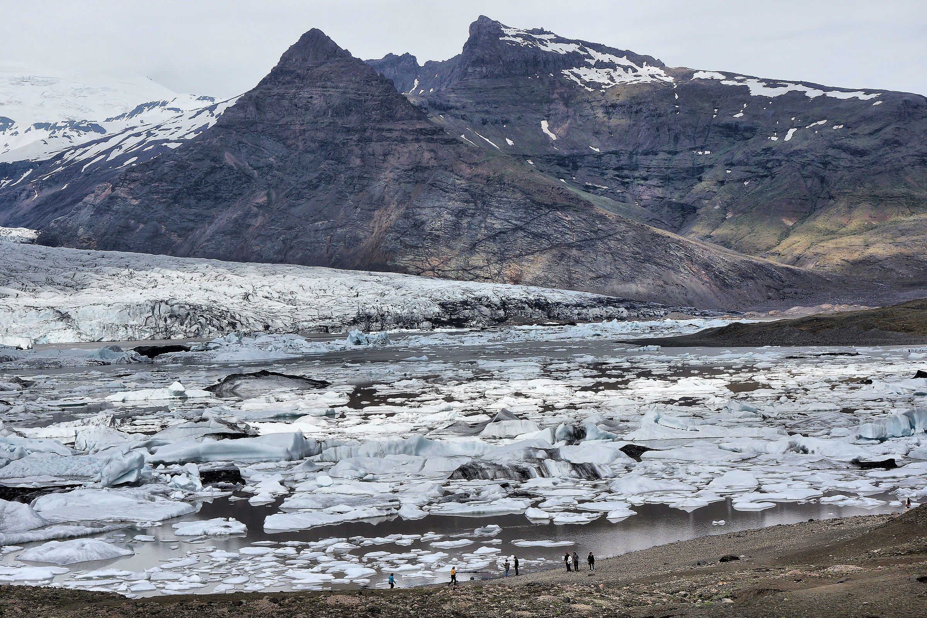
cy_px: 309
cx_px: 464
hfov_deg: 26.7
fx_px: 1957
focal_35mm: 76
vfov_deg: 17.9
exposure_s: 1/800
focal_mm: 51
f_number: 8
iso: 100
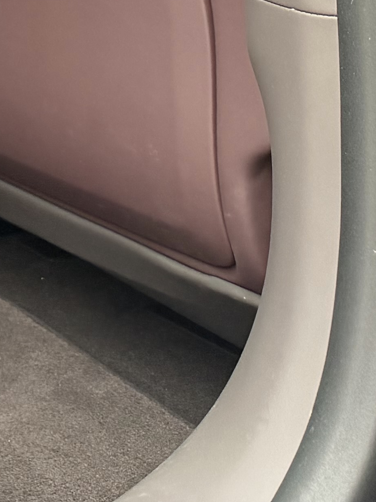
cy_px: -365
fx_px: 1608
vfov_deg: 15.5
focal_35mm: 111
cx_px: -723
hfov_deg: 10.1
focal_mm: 6.76
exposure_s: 1/121
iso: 200
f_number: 1.78
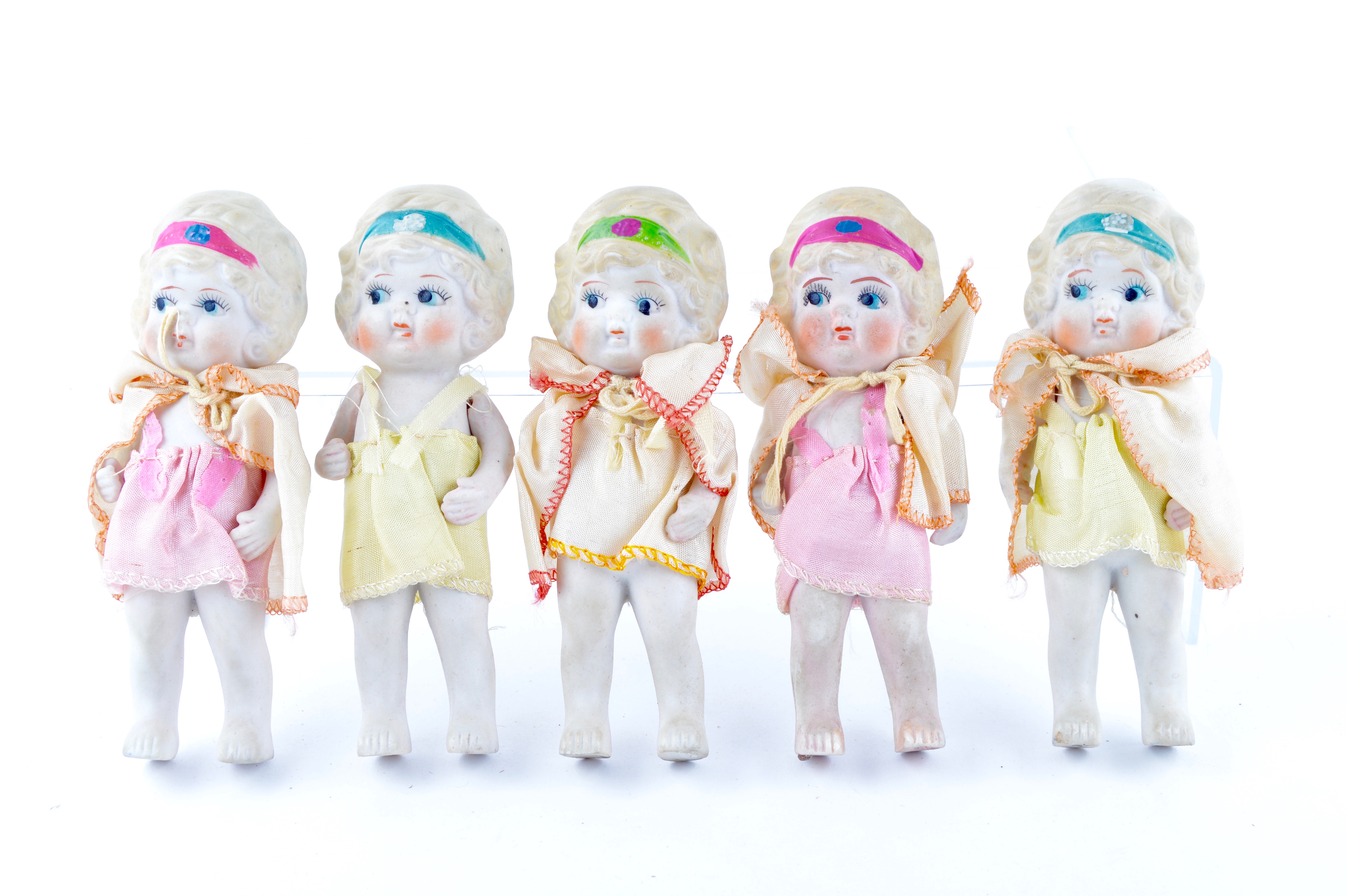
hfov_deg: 31.9
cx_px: 674
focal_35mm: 63
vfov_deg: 21.5
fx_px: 2355
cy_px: 448
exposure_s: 1/25
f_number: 10
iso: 100
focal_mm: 42
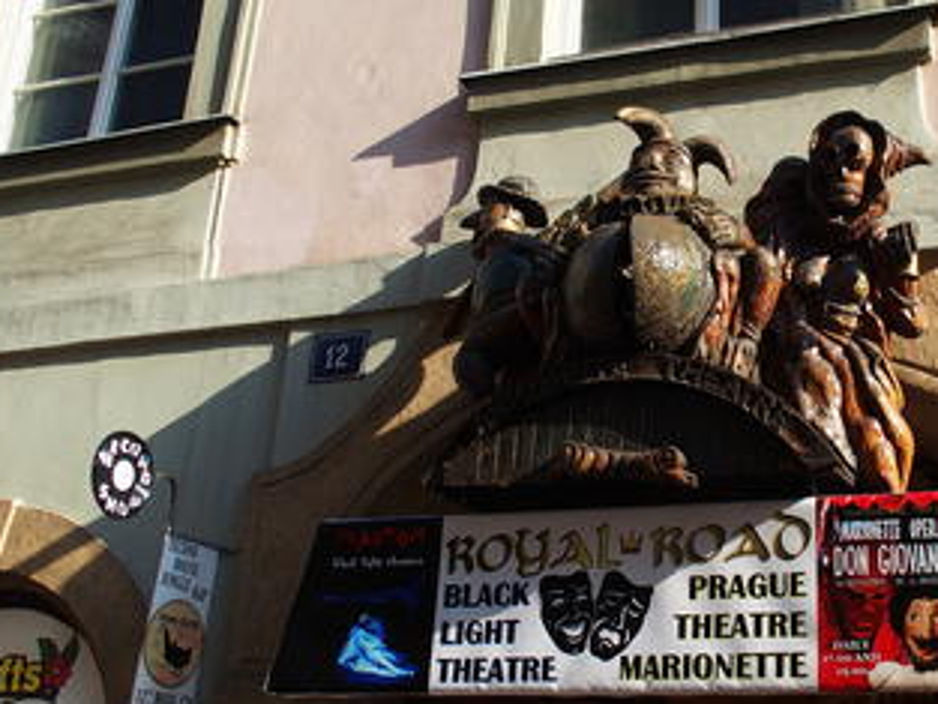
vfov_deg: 31.2
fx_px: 1247
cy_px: 219
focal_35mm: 46
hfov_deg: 40.6
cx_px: 638
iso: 100
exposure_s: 1/320
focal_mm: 6.7
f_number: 3.5
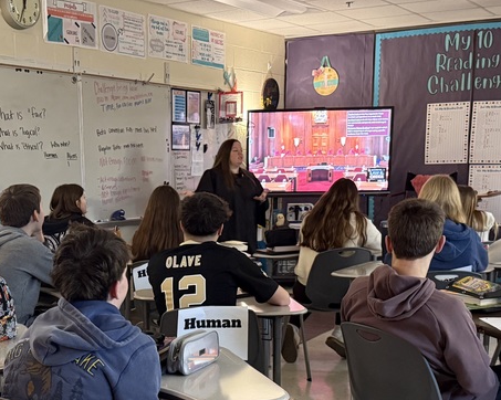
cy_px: 312
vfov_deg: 28.1
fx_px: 786
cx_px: 206
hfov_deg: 35.3
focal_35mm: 53
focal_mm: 6.76
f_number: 1.78
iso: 640
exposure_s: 1/40
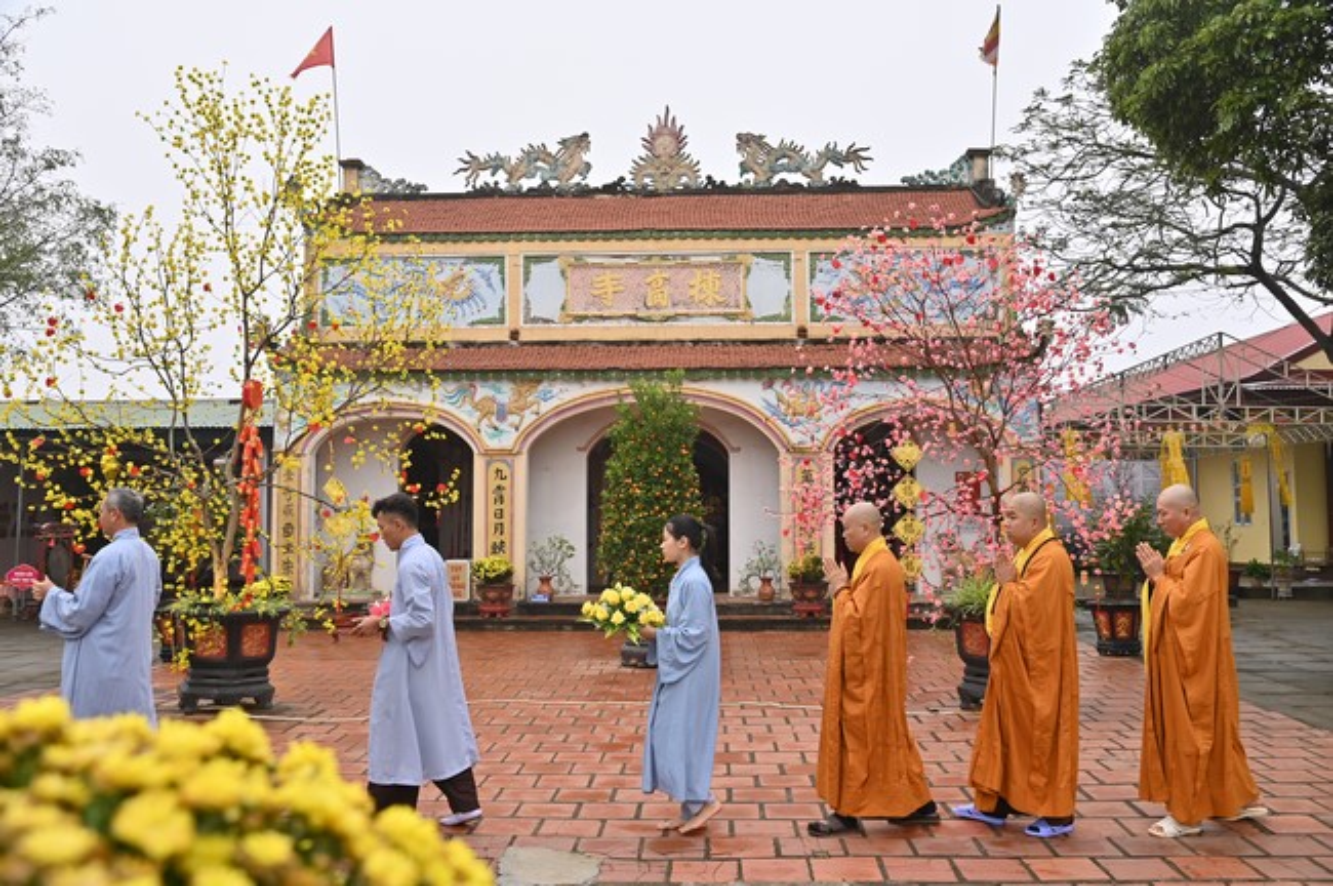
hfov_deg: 62.0
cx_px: 666
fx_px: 1110
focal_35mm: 30
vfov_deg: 43.5
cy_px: 443
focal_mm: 30
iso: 250
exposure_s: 1/160
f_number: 6.3
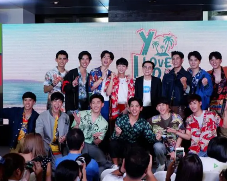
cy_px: 90
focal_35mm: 58
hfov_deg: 32.4
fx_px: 390
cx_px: 133
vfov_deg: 26.2
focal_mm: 34.3
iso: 800
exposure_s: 1/300
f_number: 5.6
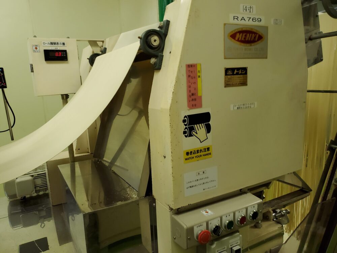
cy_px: 126
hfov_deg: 67.3
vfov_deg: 53.1
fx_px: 253
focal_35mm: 26
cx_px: 168
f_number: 2.4
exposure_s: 1/100
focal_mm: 4.3
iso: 320
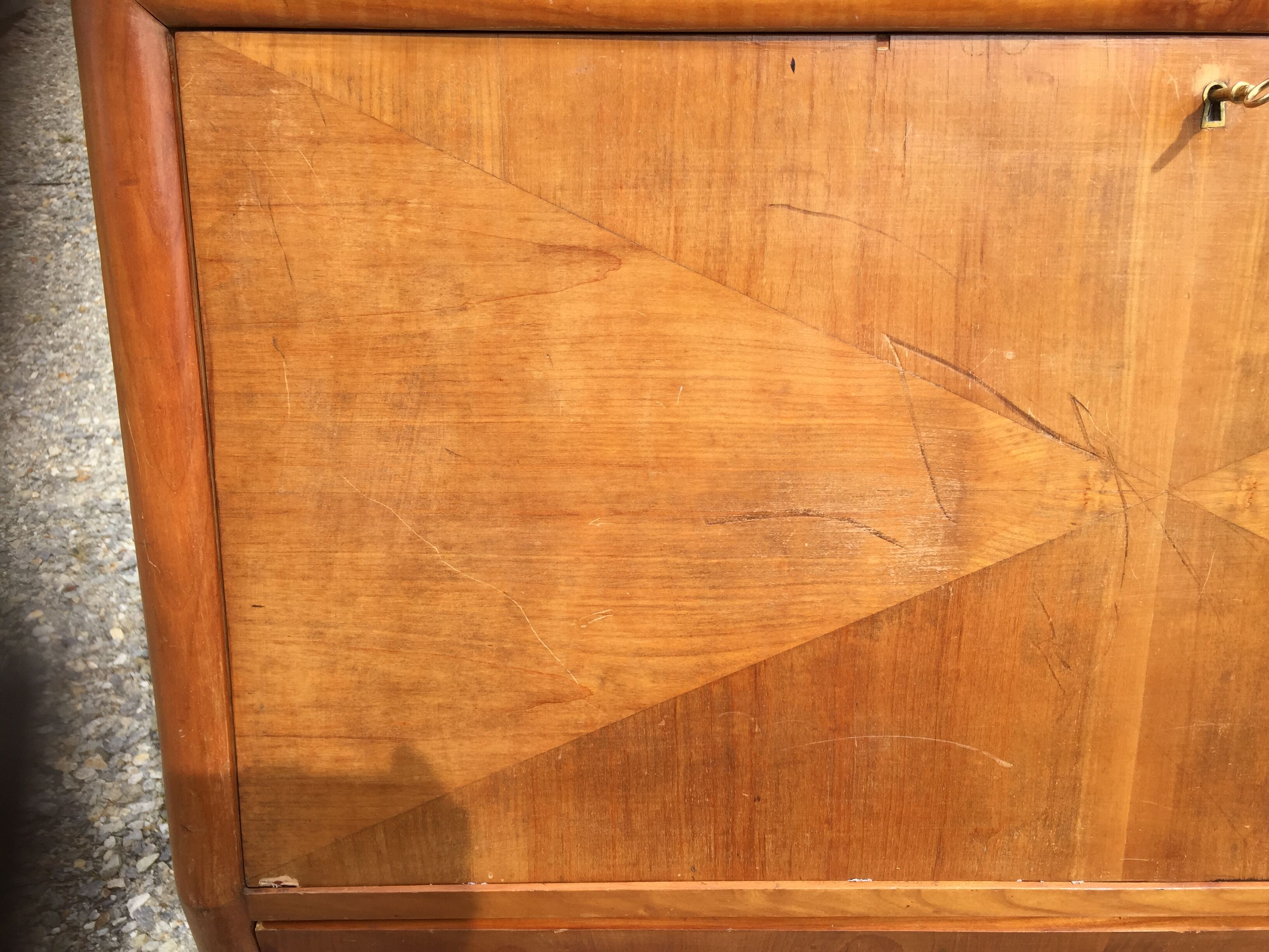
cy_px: 476
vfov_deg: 48.2
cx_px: 634
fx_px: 1063
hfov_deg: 61.7
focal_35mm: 29
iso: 32
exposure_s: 1/860
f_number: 2.2
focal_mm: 4.15
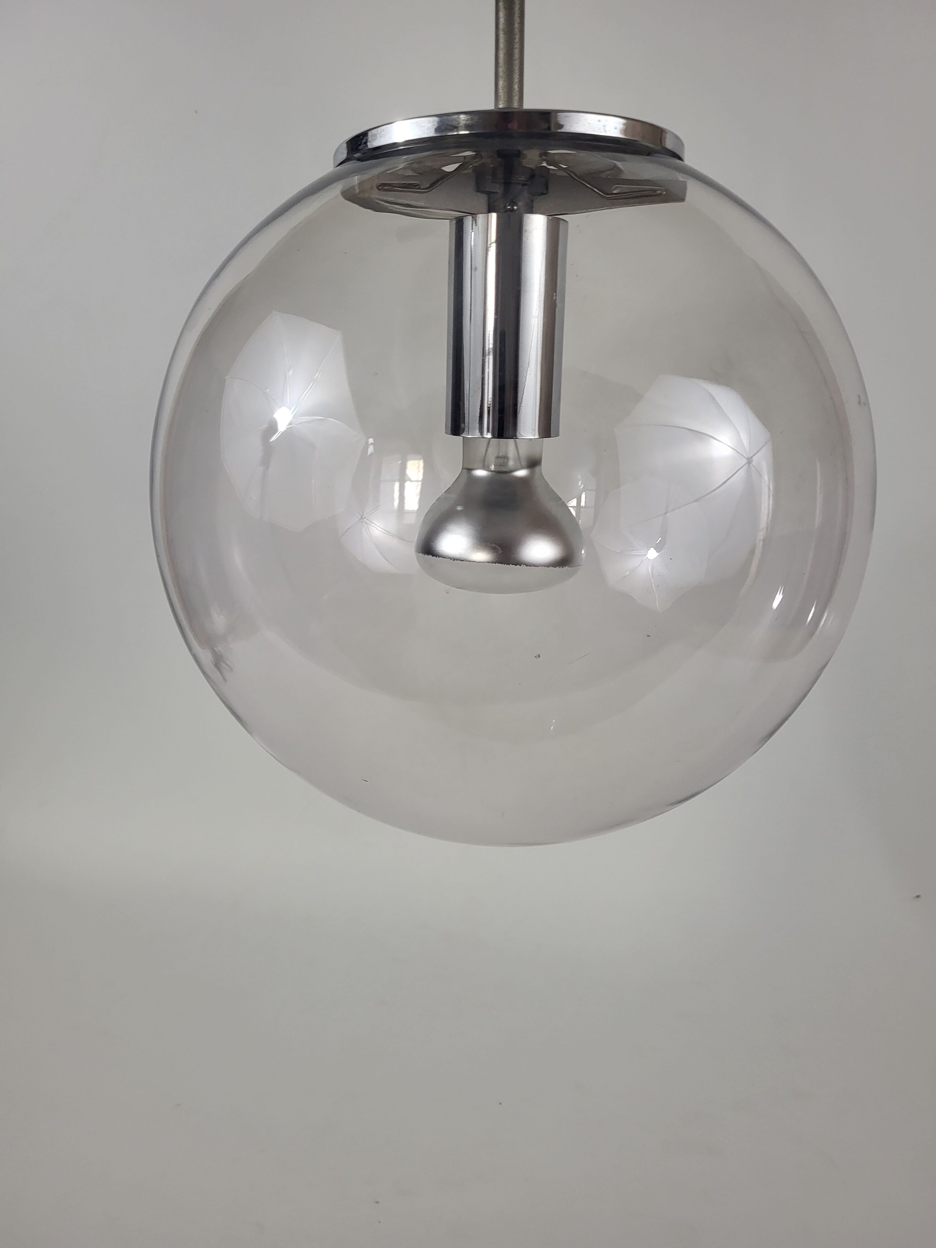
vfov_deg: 67.3
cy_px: 624
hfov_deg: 53.1
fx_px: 937
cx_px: 468
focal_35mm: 26
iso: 125
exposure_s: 1/100
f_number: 1.8
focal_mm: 5.4
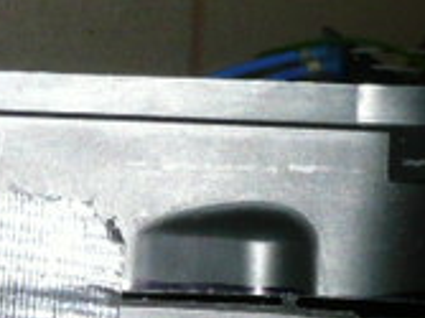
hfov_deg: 11.8
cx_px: -204
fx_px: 1975
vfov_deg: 9.2
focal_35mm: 161
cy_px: 193
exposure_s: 1/30
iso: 100
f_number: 3.3
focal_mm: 4.6
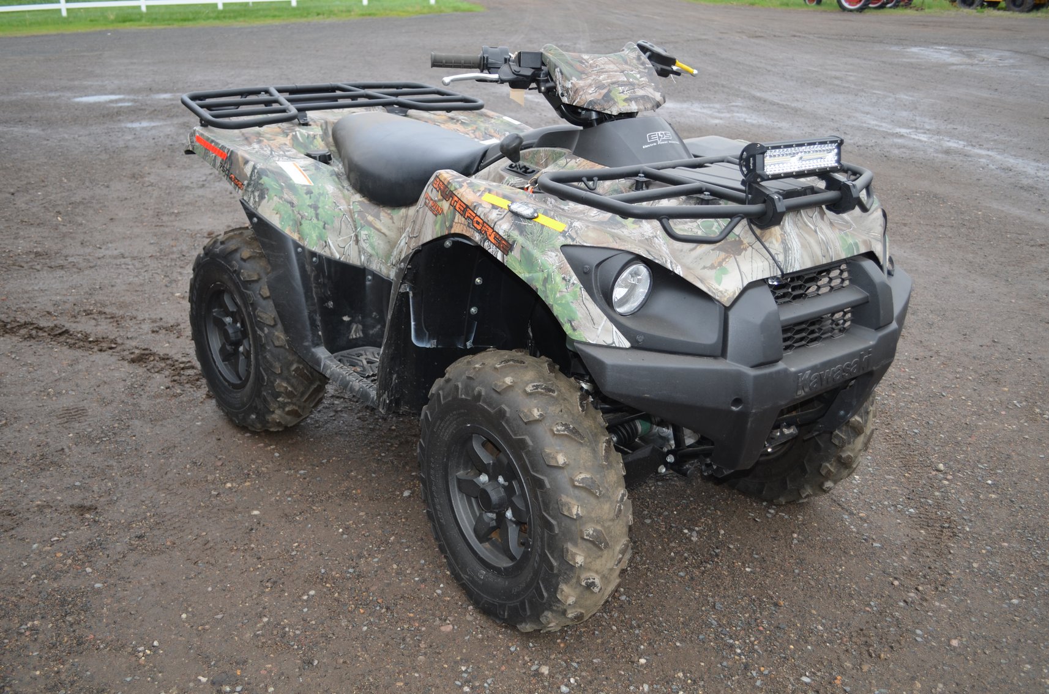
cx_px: 524
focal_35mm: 33
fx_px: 960
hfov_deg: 57.3
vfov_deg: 39.8
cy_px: 347
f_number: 4
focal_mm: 22
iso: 110
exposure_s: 1/200
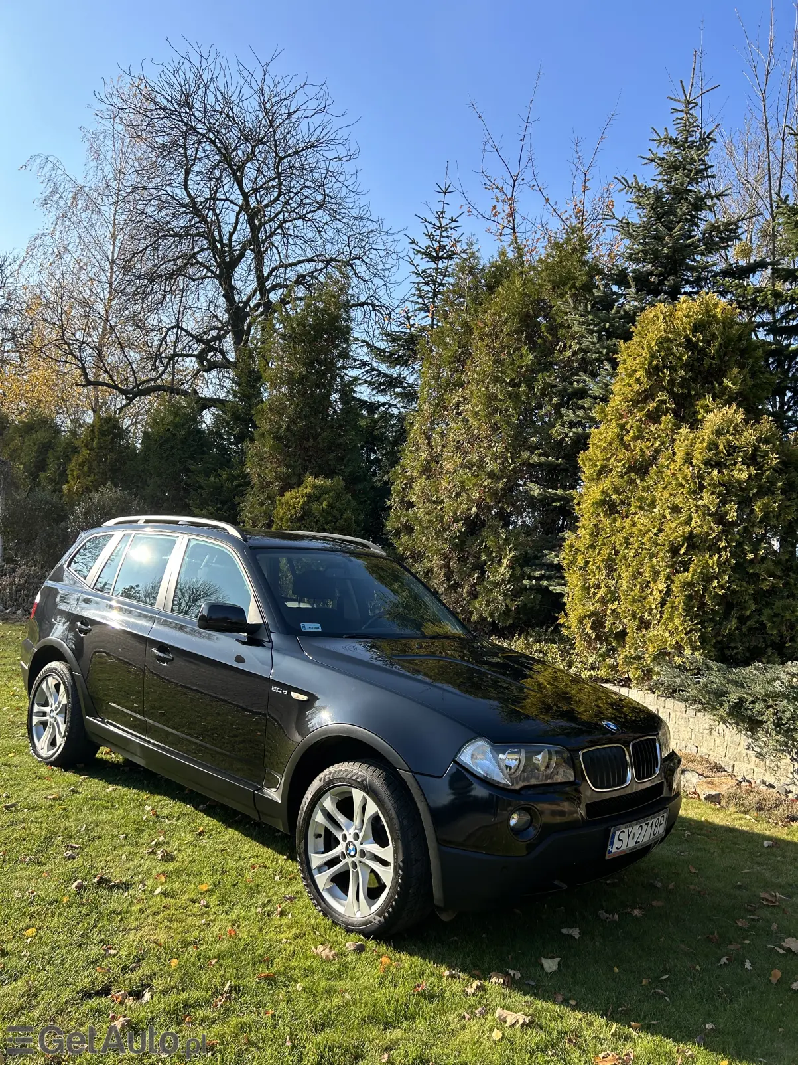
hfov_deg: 53.1
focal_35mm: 26
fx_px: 799
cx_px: 399
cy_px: 532
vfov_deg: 67.3
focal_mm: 5.7
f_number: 1.5
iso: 50
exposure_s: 1/1266
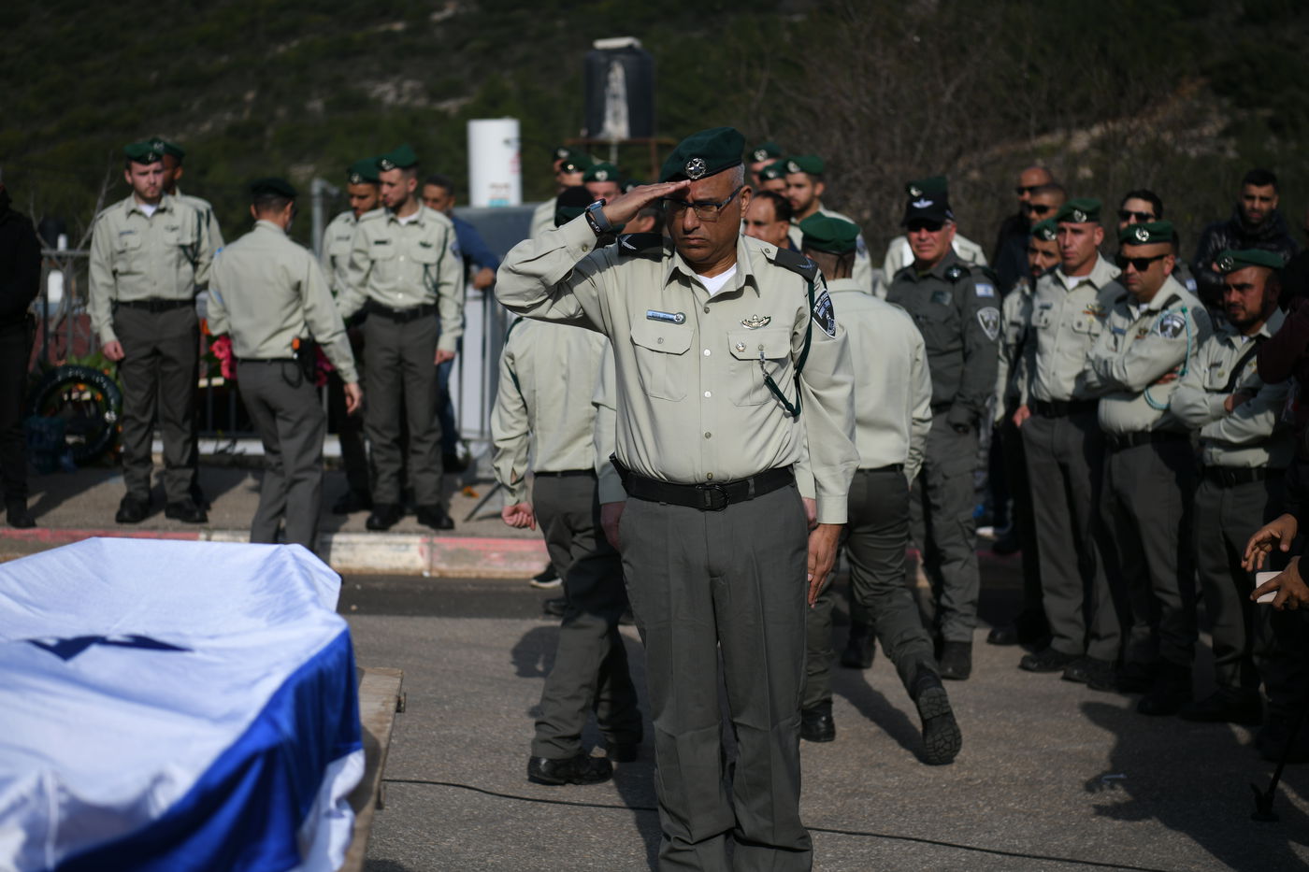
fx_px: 2545
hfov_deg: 28.8
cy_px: 436
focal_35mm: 70
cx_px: 654
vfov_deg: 19.5
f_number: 3.2
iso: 125
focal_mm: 70
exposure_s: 1/3200
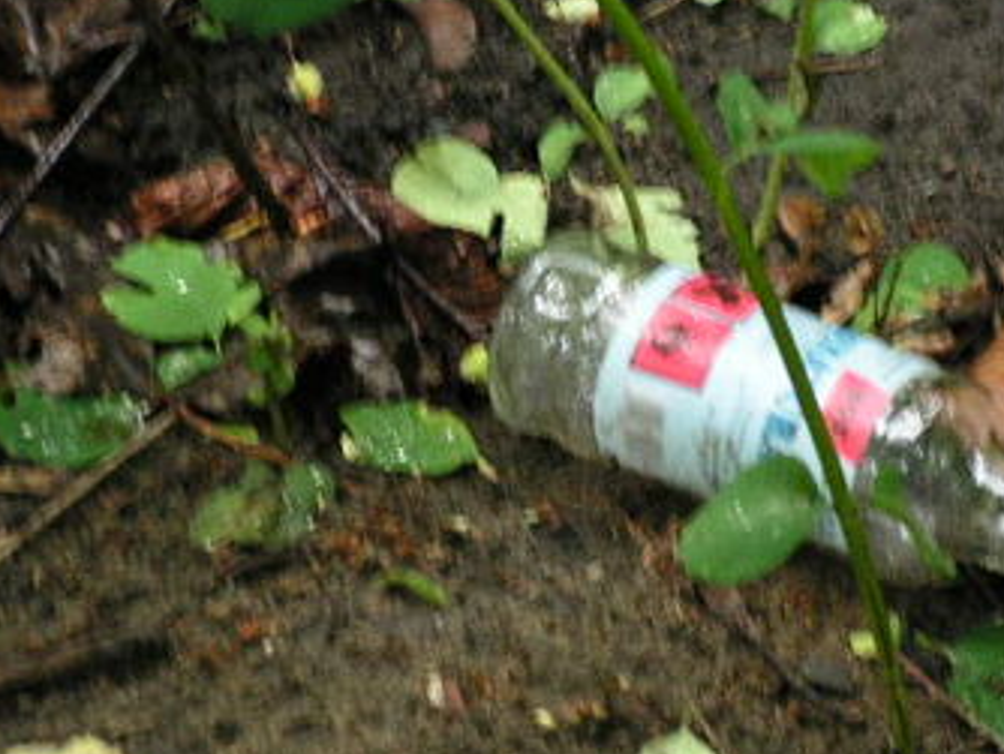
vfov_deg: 6.6
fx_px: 6560
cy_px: 422
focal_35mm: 226
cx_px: 673
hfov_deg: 8.7
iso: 200
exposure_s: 1/10
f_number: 3.4
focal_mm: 25.2
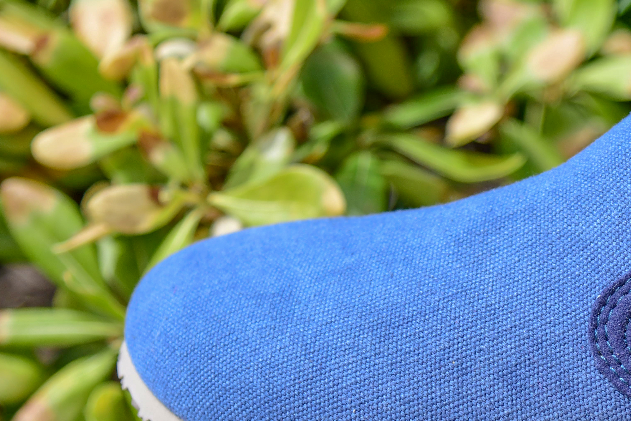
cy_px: 225
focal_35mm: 230
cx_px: 619
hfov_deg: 8.9
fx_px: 4030
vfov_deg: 6.0
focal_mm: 85
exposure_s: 1/2500
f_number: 4
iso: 500
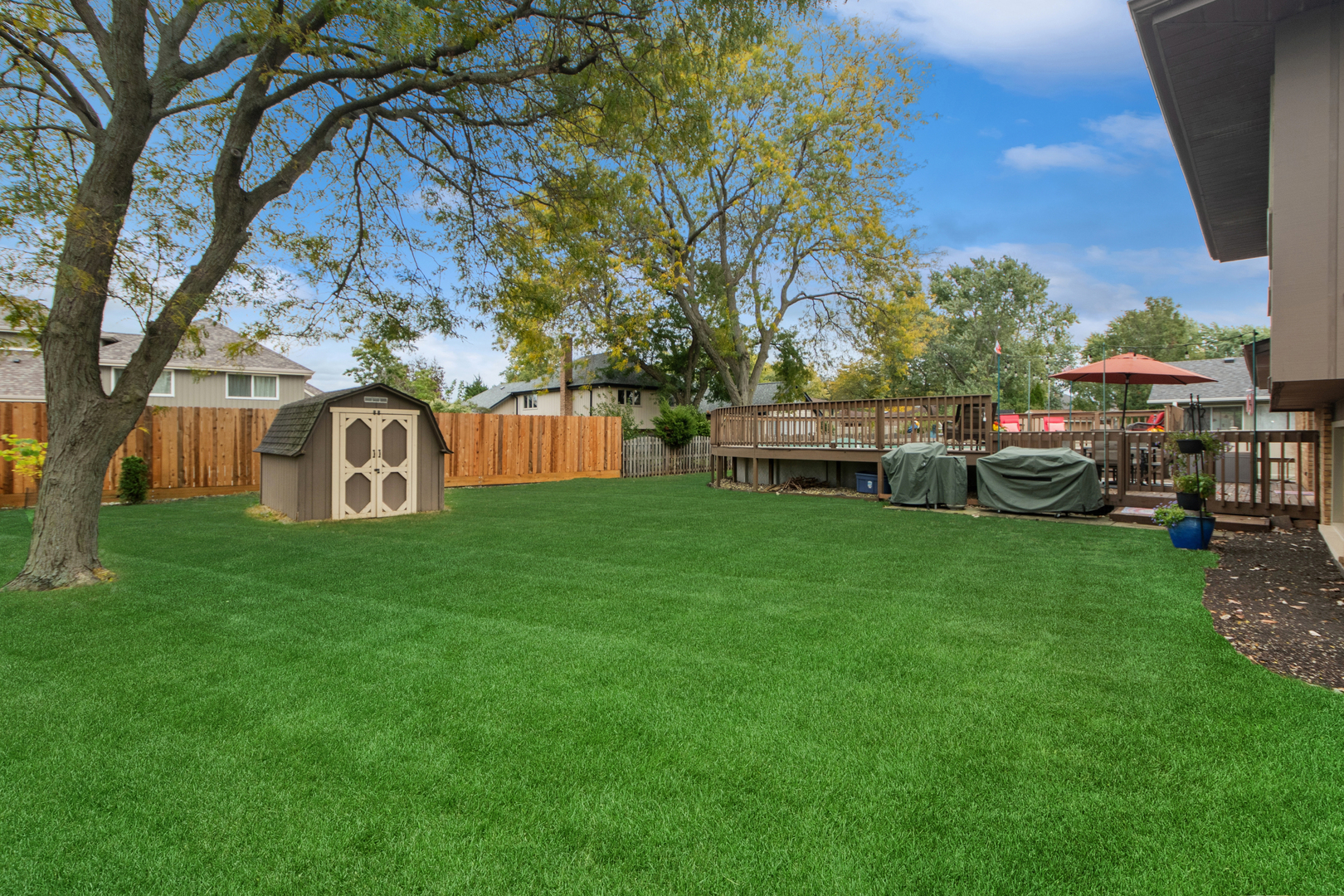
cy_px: 448
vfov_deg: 77.3
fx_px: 560
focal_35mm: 15
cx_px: 672
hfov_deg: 100.4
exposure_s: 1/160
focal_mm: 10
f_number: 9
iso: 250
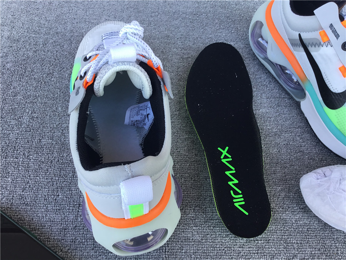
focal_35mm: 31
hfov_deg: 58.4
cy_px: 130
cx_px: 173
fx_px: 310
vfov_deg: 45.4
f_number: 2.4
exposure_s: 1/100
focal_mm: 3.3
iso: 32
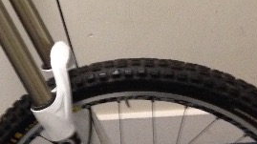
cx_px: -76
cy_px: 64
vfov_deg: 11.3
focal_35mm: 107
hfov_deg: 18.6
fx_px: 729
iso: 400
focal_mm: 4.12
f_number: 2.4
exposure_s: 1/17
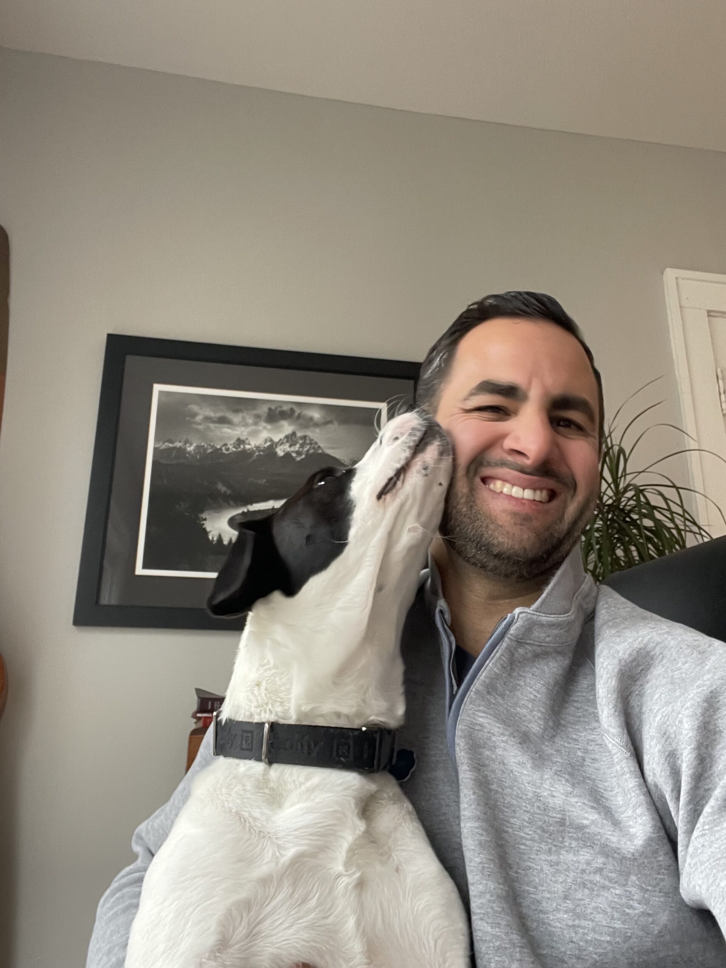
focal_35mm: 30
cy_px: 484
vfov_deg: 60.0
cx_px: 363
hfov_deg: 46.8
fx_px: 839
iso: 250
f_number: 2.2
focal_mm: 2.71
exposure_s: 1/60
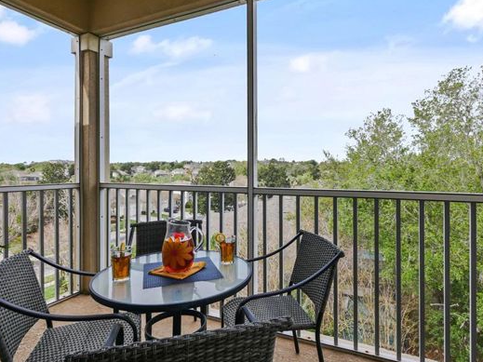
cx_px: 259
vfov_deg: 68.6
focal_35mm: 19
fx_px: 265
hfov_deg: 84.5
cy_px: 168
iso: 200
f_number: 6.3
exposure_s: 1/250
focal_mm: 7
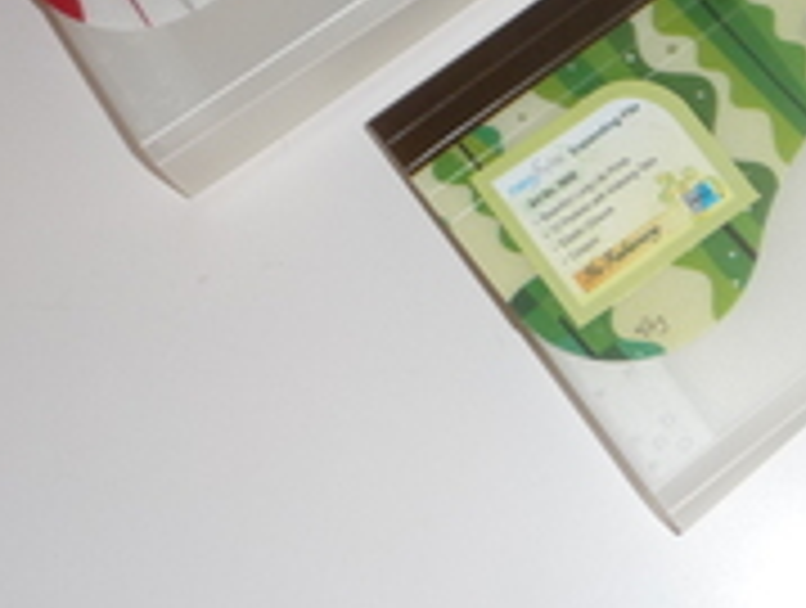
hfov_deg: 23.8
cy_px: 142
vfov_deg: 18.8
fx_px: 1820
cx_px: 820
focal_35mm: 78
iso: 100
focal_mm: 4.7
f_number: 3.3
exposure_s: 1/30
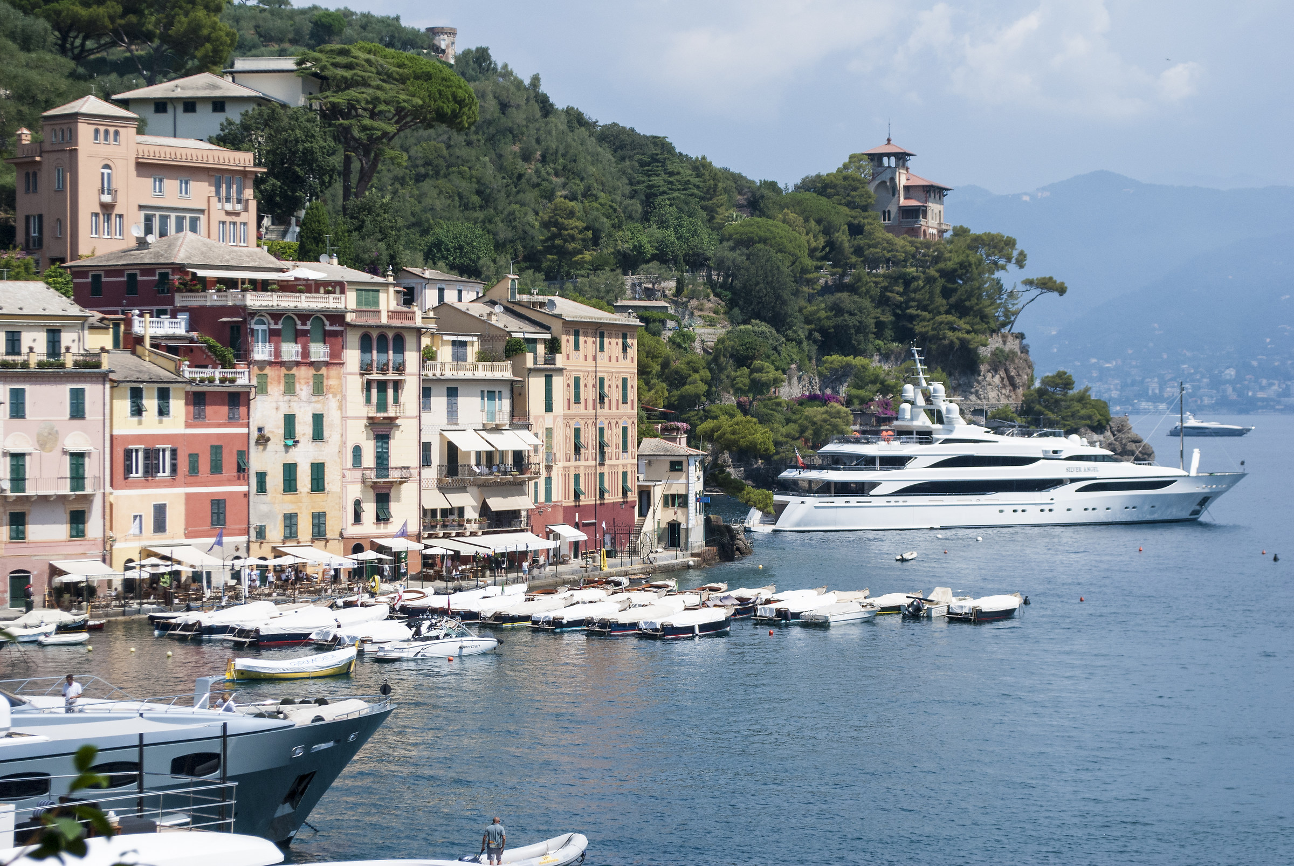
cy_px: 433
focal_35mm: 82
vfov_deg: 16.6
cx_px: 647
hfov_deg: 24.6
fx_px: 2969
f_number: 8
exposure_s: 1/1250
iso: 400
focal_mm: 55
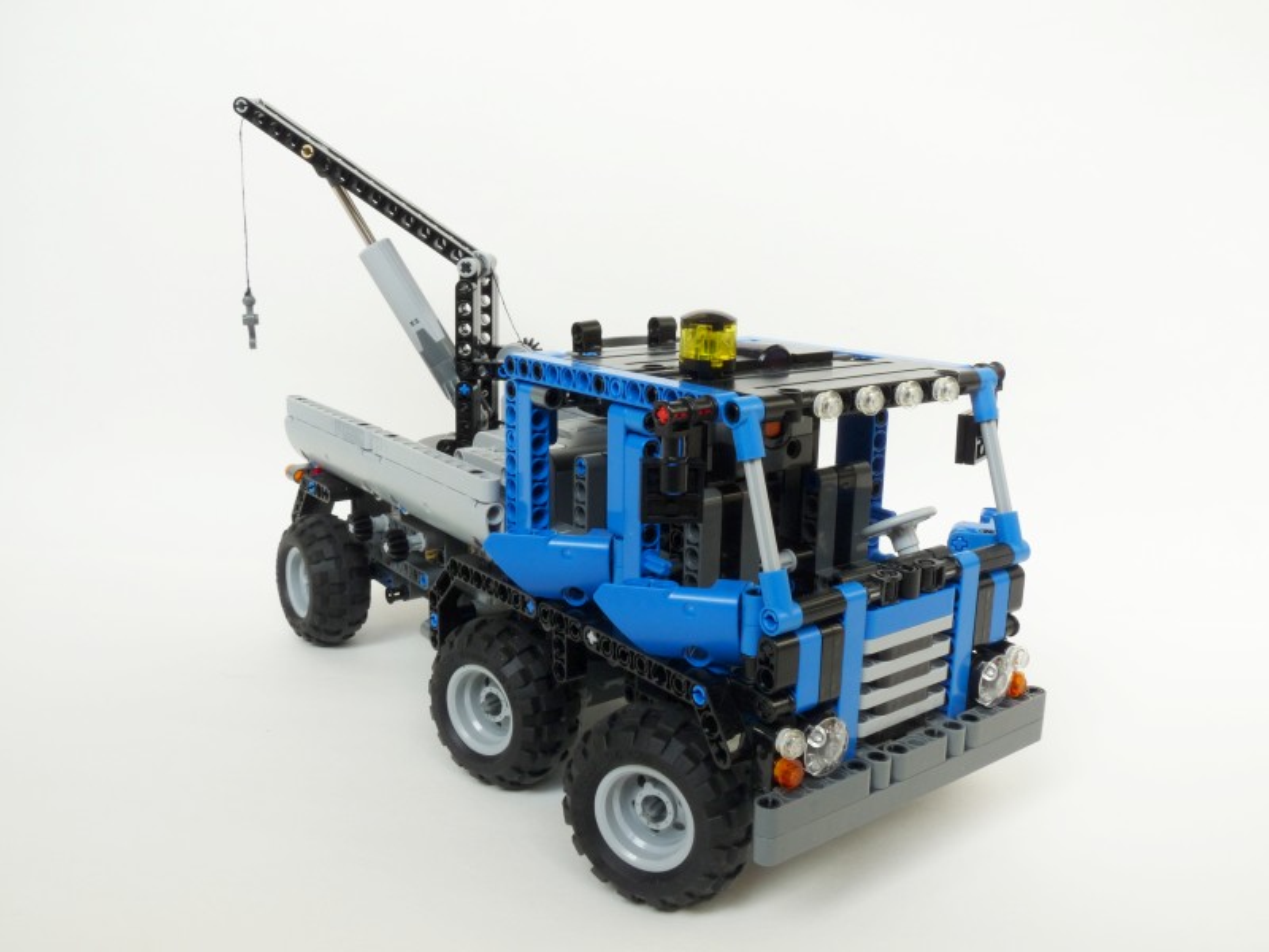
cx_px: 634
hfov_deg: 56.8
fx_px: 1173
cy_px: 476
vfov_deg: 44.2
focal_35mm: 32
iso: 100
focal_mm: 5.6
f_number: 8
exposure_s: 1/13
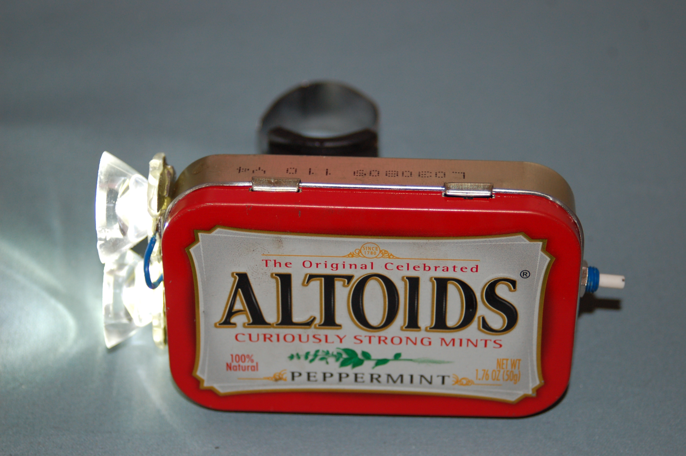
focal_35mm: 99
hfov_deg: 20.6
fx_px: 1885
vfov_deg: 13.8
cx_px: 343
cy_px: 228
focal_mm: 66
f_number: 5.3
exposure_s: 1/60
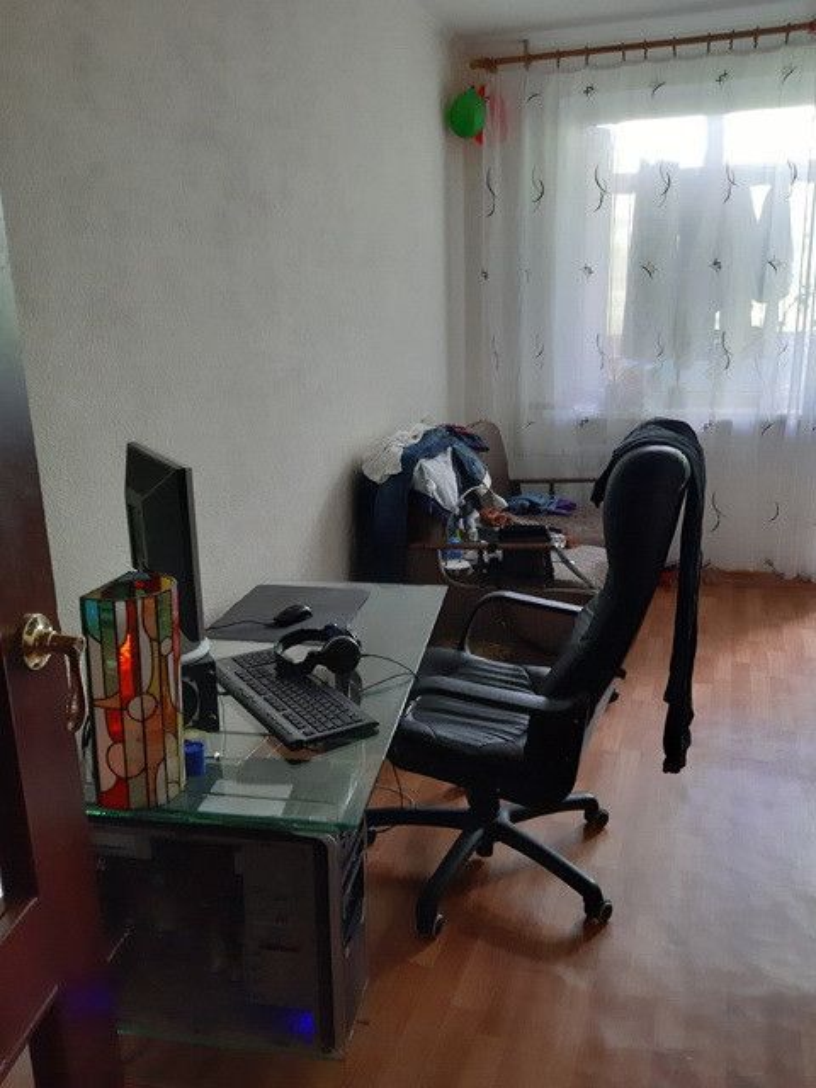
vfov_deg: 65.3
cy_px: 544
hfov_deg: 51.4
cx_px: 408
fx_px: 849
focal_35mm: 27
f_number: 1.7
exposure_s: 1/50
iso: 500
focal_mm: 3.93
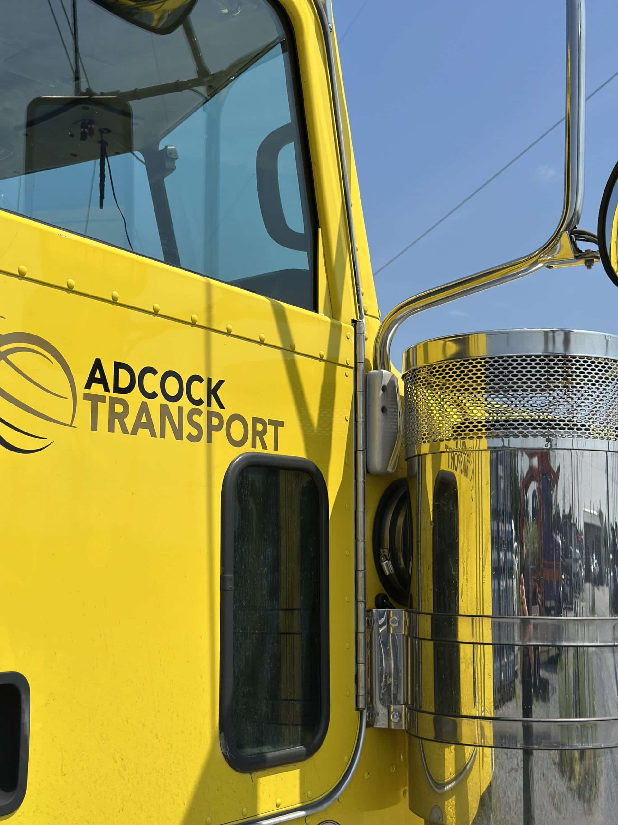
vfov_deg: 39.7
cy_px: 412
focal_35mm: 48
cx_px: 309
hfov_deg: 30.3
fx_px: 1143
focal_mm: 6.86
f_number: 1.78
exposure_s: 1/7634
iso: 80
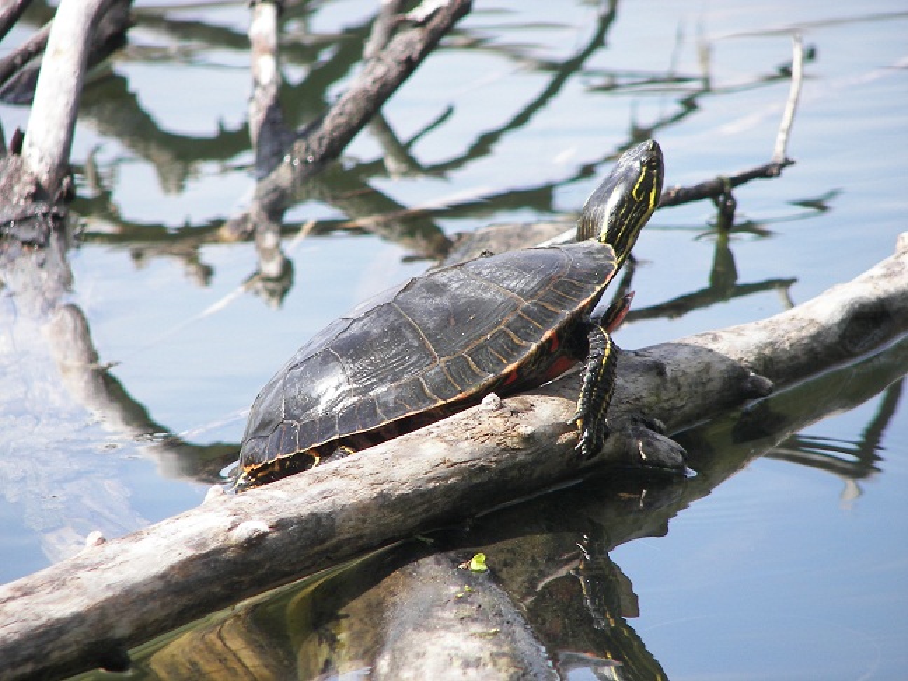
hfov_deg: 4.7
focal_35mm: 424
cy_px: 340
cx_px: 454
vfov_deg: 3.5
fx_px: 11122
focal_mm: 70.8
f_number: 3.6
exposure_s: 1/250
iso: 50
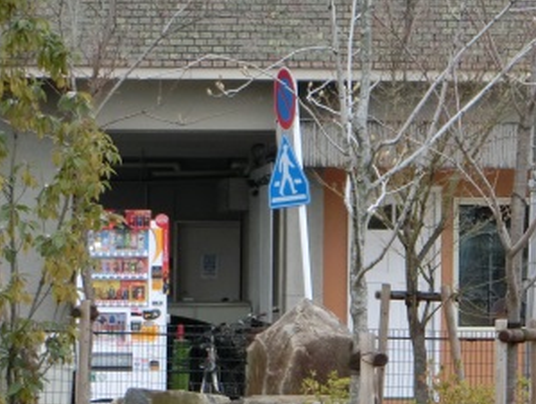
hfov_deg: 5.8
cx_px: 618
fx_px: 5271
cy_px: 296
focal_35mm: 340
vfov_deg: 4.4
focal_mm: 25.5
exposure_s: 1/160
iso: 250
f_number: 5.8
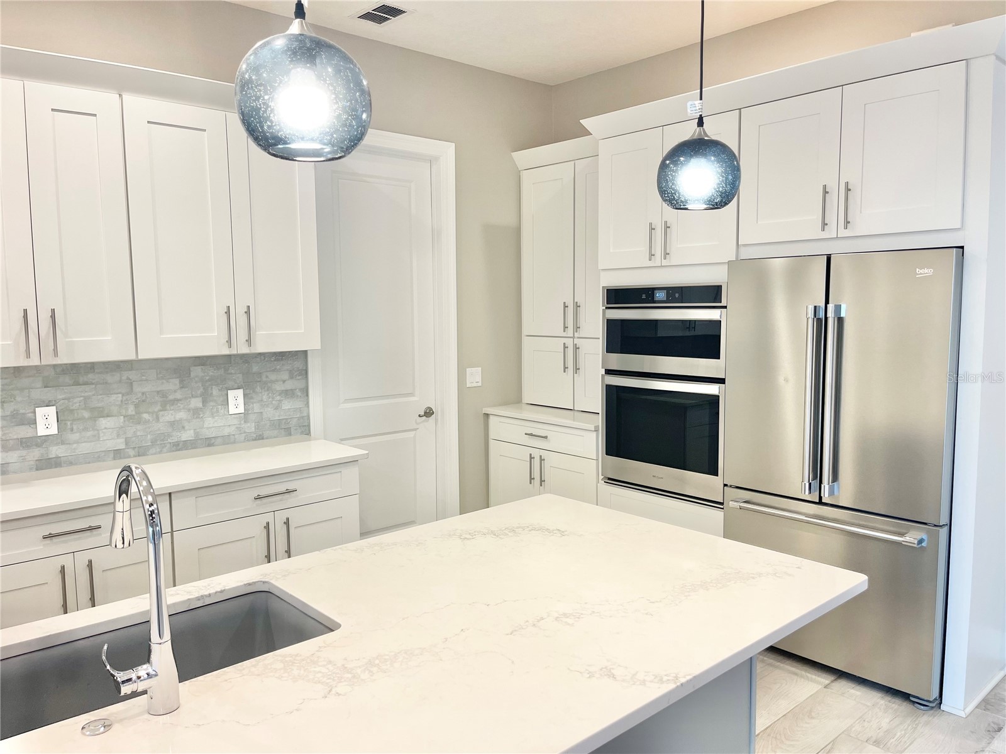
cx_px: 503
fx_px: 756
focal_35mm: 26
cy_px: 377
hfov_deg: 67.3
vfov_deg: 53.1
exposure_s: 1/60
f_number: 1.6
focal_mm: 5.1
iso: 80
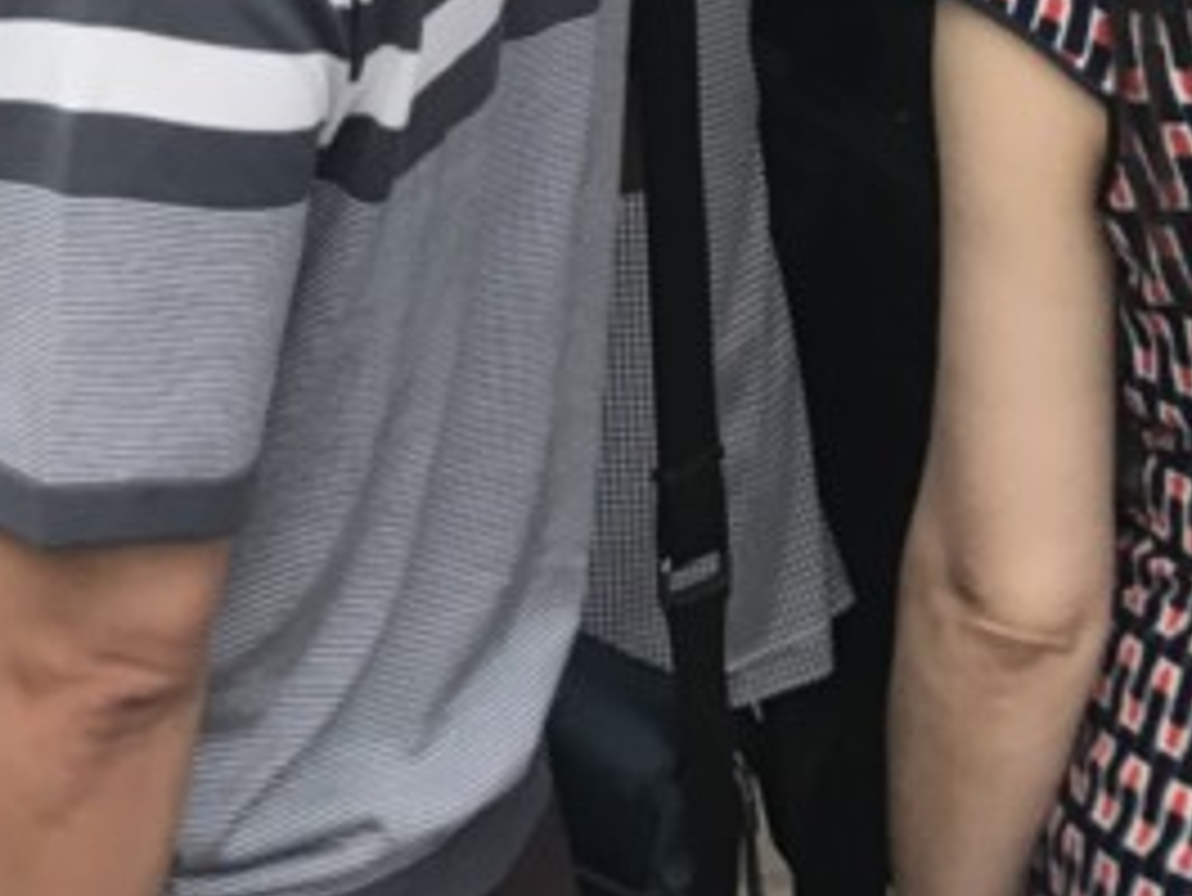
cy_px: -905
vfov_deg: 11.6
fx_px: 3927
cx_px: -652
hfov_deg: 15.7
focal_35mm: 114
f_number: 1.8
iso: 20
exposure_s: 1/1140
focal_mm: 3.99
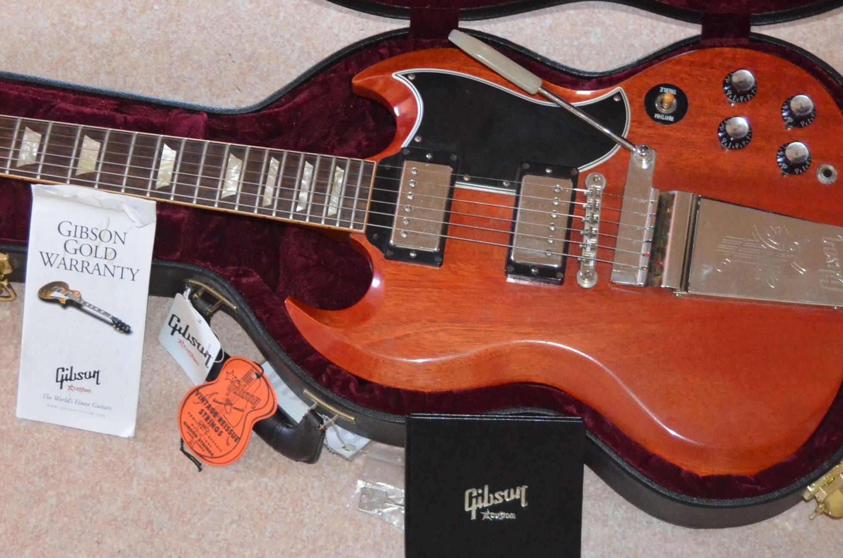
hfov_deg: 23.4
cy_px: 149
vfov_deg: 15.6
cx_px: 299
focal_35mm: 87
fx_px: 2031
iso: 3200
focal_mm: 31
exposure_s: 1/60
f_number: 4.2
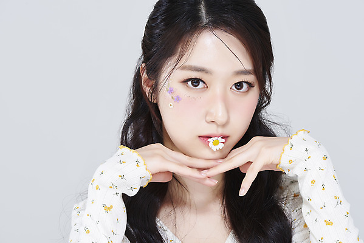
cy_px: 122
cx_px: 182
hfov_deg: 19.4
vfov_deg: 13.1
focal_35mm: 105
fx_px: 1062
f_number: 11
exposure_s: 1/125
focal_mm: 105
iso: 64
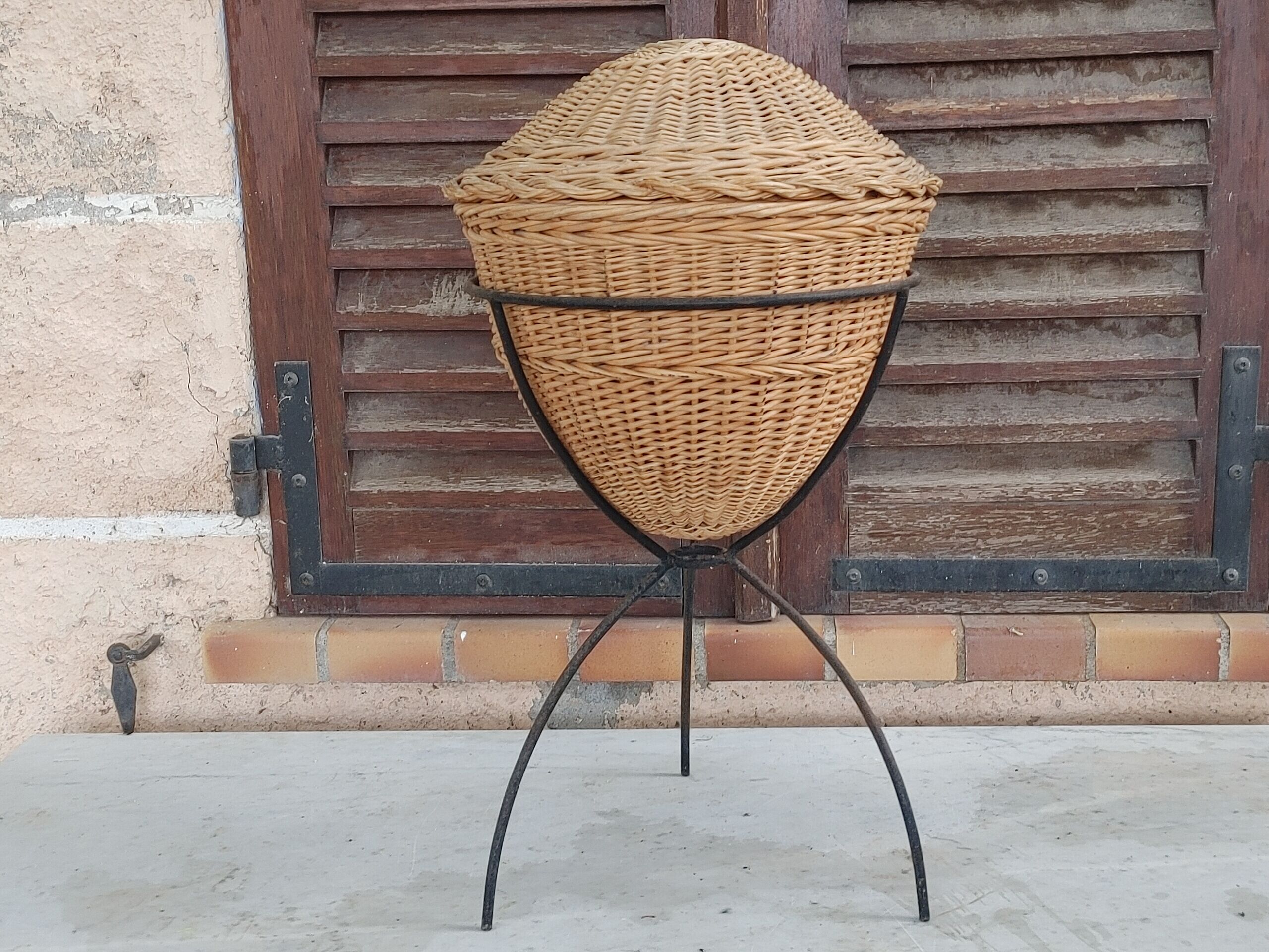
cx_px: 634
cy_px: 476
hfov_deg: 42.9
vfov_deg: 32.9
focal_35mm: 44
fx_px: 1613
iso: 50
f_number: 1.8
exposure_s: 1/100
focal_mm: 4.81
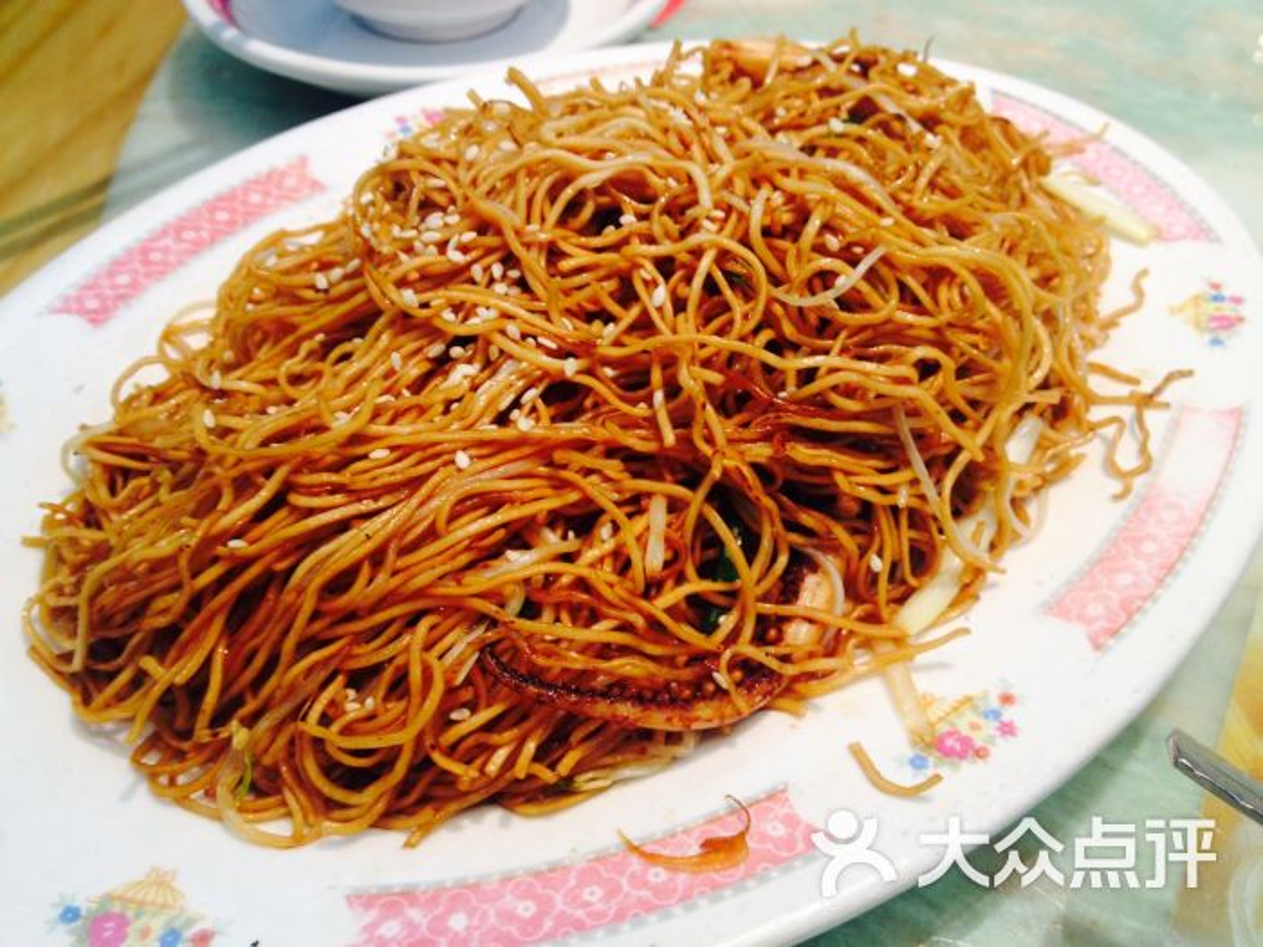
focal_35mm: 35
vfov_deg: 40.7
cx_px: 632
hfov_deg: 52.6
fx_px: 1277
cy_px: 474
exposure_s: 1/20
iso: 64
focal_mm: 4.28
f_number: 2.4
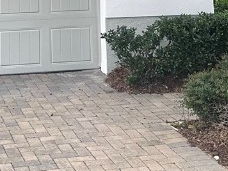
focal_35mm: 108
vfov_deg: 12.2
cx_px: 48
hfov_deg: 18.1
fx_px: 711
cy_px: -169
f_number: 1.78
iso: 80
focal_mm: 6.86
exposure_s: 1/165
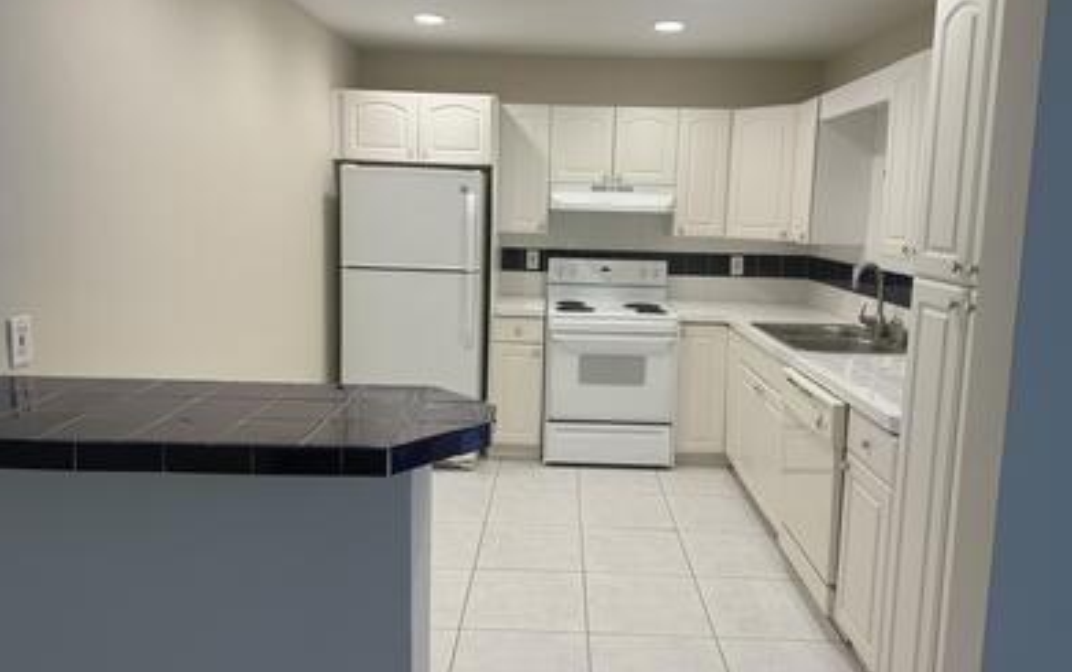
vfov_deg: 47.6
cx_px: 546
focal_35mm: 26
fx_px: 760
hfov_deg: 70.4
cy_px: 296
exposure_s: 1/157
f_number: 1.78
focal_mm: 6.76
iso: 125
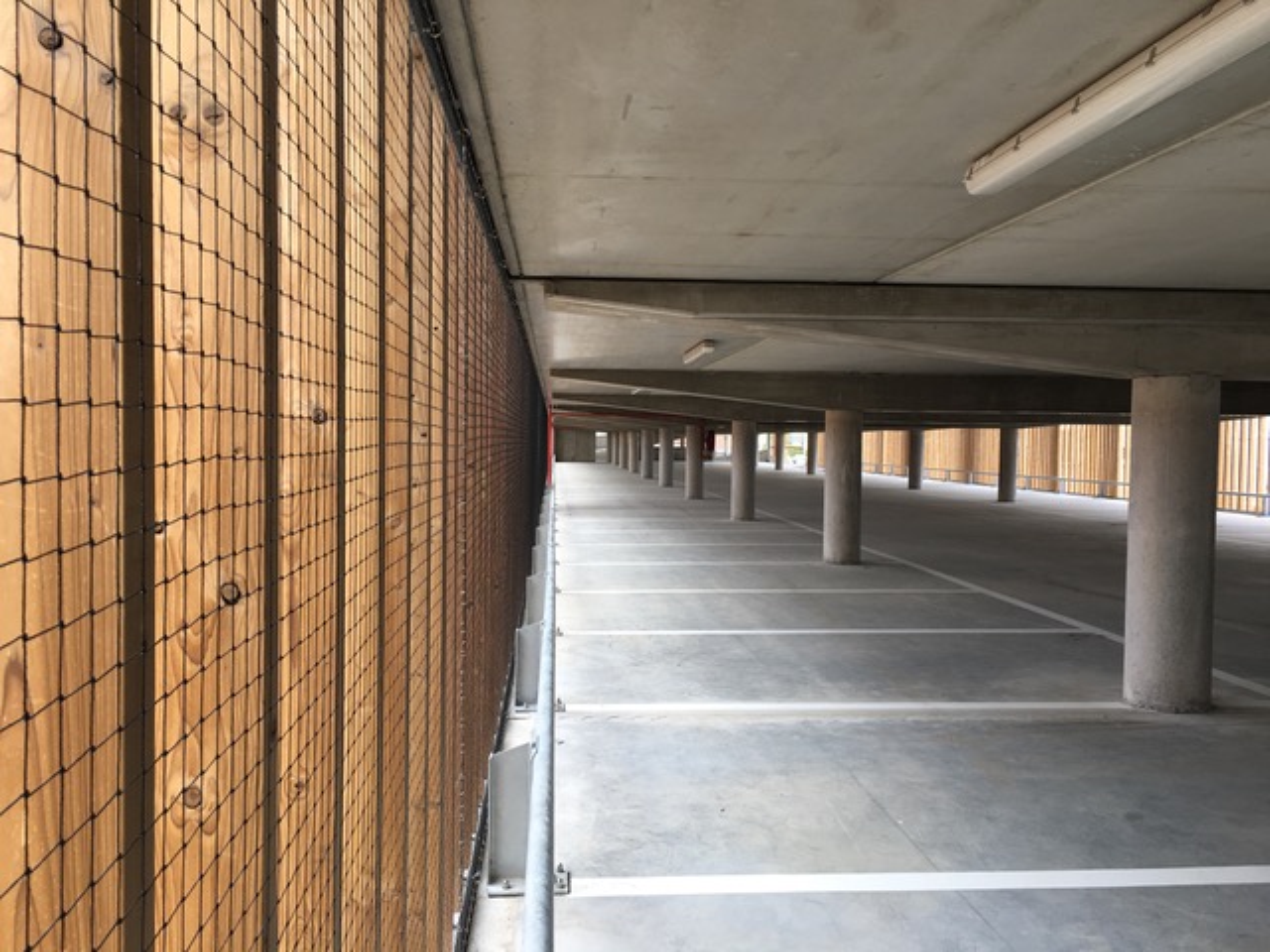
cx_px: 635
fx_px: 1064
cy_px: 476
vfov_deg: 48.2
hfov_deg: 61.7
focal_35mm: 29
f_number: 2.2
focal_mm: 4.15
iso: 32
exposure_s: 1/100
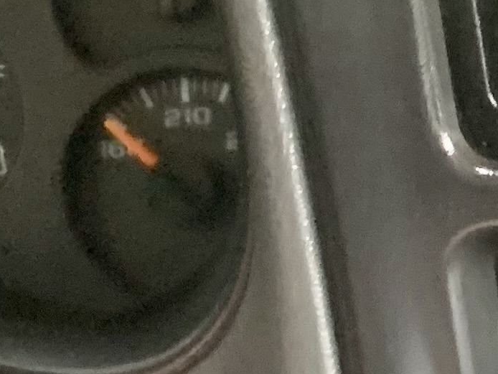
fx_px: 2173
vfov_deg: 9.7
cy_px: 406
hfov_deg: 11.3
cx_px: 1119
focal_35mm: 151
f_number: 1.8
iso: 400
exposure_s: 1/38
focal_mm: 4.25
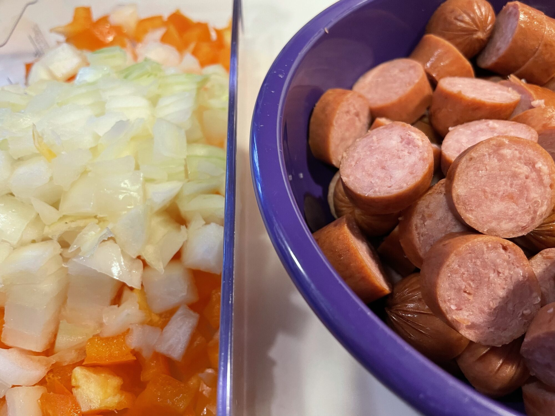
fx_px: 417
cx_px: 278
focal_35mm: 26
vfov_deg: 53.1
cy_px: 208
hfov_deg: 67.3
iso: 160
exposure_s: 1/60
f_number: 1.6
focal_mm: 4.2
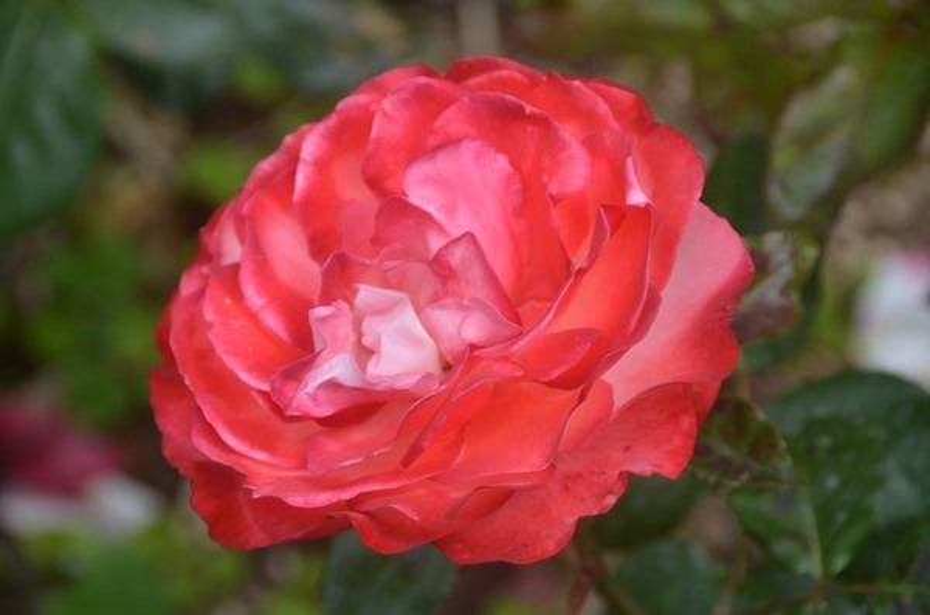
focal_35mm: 300
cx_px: 465
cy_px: 308
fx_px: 7732
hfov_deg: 6.9
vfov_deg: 4.6
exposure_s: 1/160
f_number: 8
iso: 100
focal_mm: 200
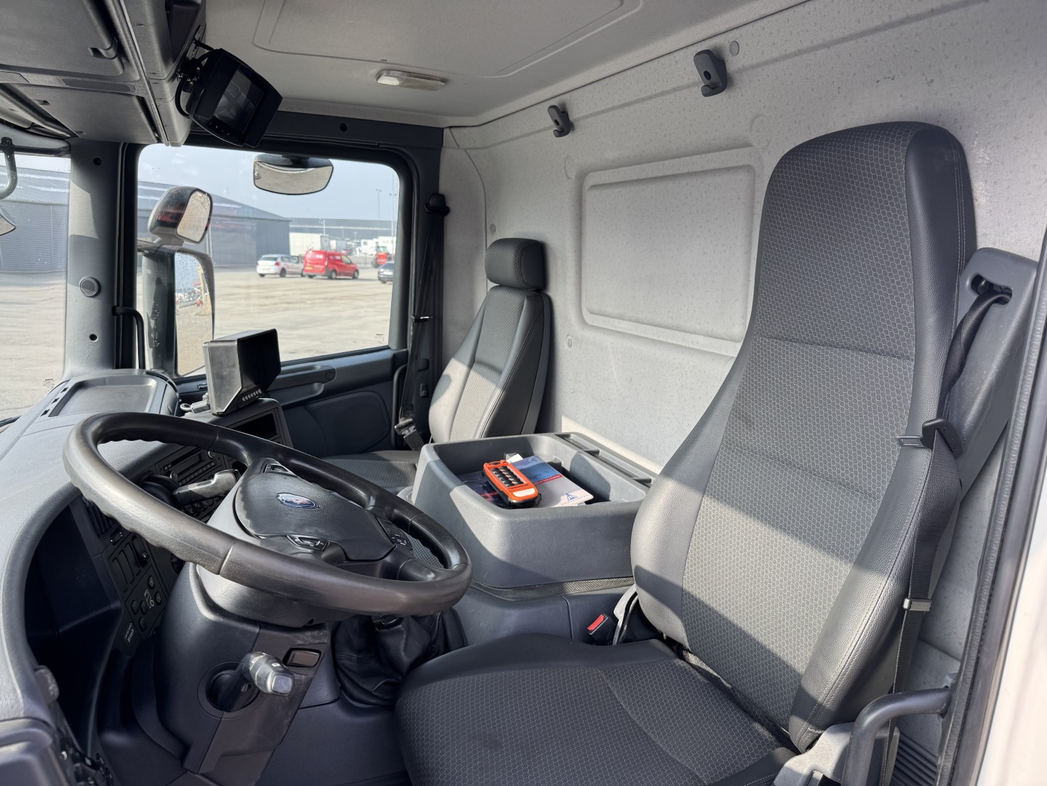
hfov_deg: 71.6
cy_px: 393
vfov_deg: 56.8
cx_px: 524
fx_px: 726
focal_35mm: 24
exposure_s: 1/495
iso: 80
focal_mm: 6.76
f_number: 1.78
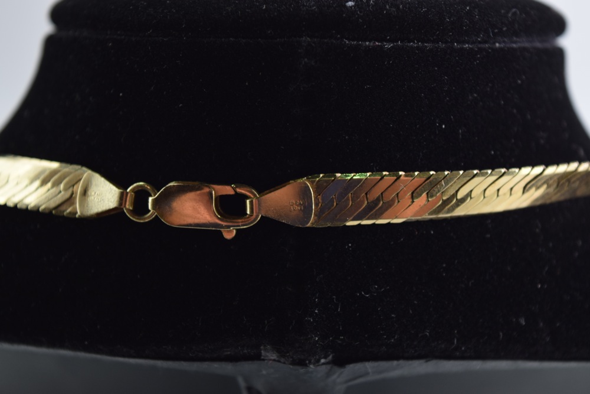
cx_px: 295
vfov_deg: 16.6
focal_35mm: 82
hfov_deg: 24.6
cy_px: 197
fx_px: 1352
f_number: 5.6
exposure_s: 1/100
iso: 400
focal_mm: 55
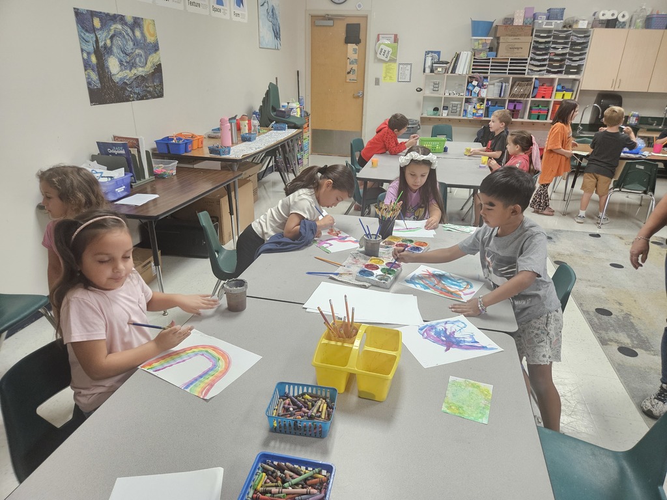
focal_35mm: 23
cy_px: 250
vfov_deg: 58.9
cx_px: 334
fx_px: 443
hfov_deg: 73.9
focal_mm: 5.4
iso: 500
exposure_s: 1/120
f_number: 1.8
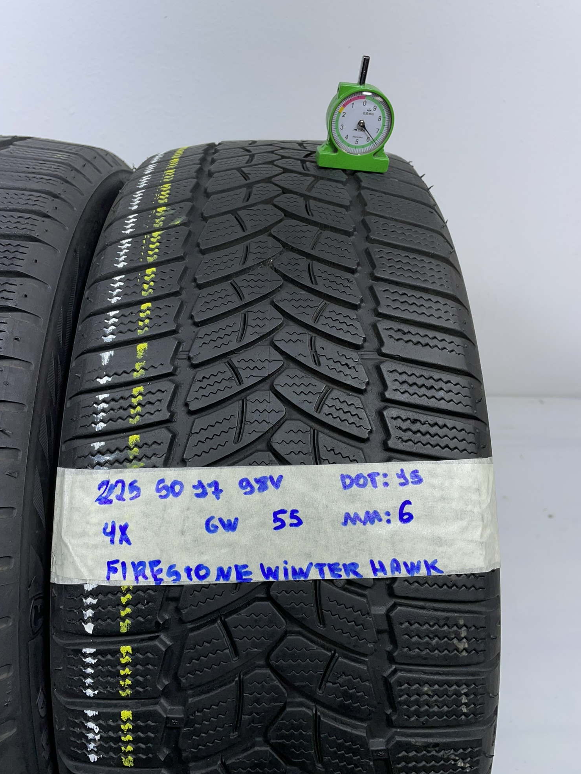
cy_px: 377
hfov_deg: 51.3
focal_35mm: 27
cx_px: 280
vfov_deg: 65.3
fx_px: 604
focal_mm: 4.2
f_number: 1.6
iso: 32
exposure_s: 1/296
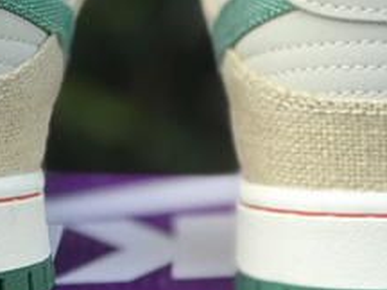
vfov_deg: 7.6
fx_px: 2180
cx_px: 167
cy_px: 6
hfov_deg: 10.1
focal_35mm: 195
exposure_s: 1/100
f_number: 2.8
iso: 32
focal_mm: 6.6
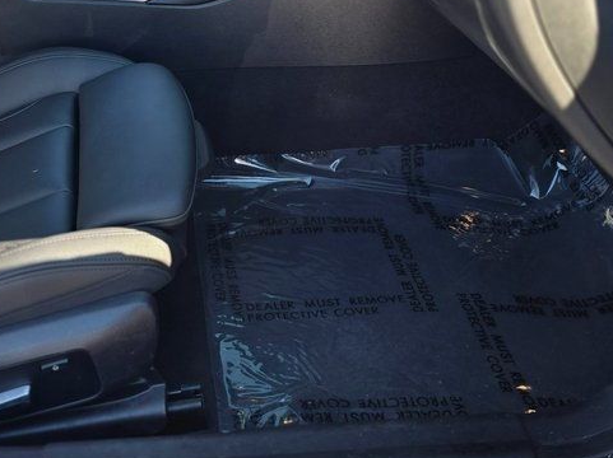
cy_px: 47
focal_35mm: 49
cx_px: 164
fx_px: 867
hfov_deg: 38.1
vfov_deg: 28.5
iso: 32
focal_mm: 6.3
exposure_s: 1/180
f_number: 1.7
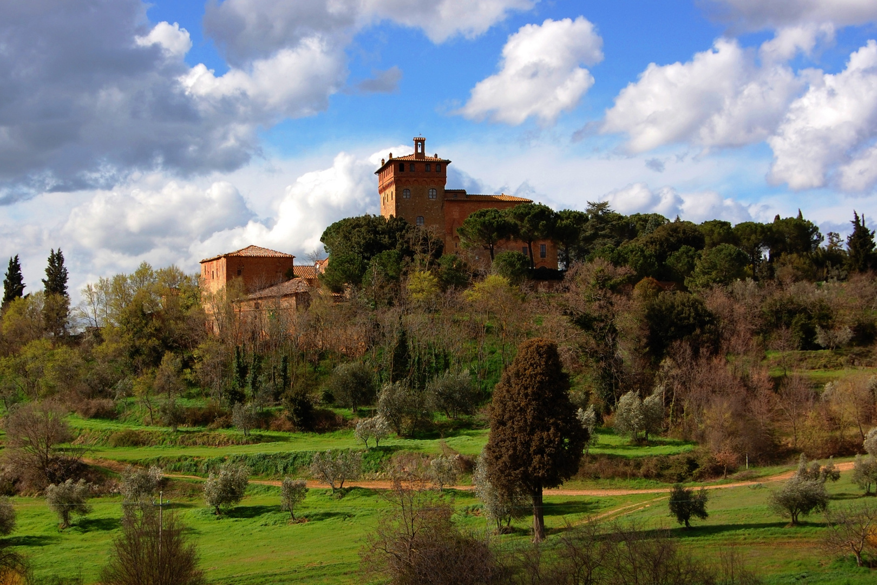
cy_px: 292
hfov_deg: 35.1
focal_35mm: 57
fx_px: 1388
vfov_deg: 23.8
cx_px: 438
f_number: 9
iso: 200
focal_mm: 38
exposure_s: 1/320
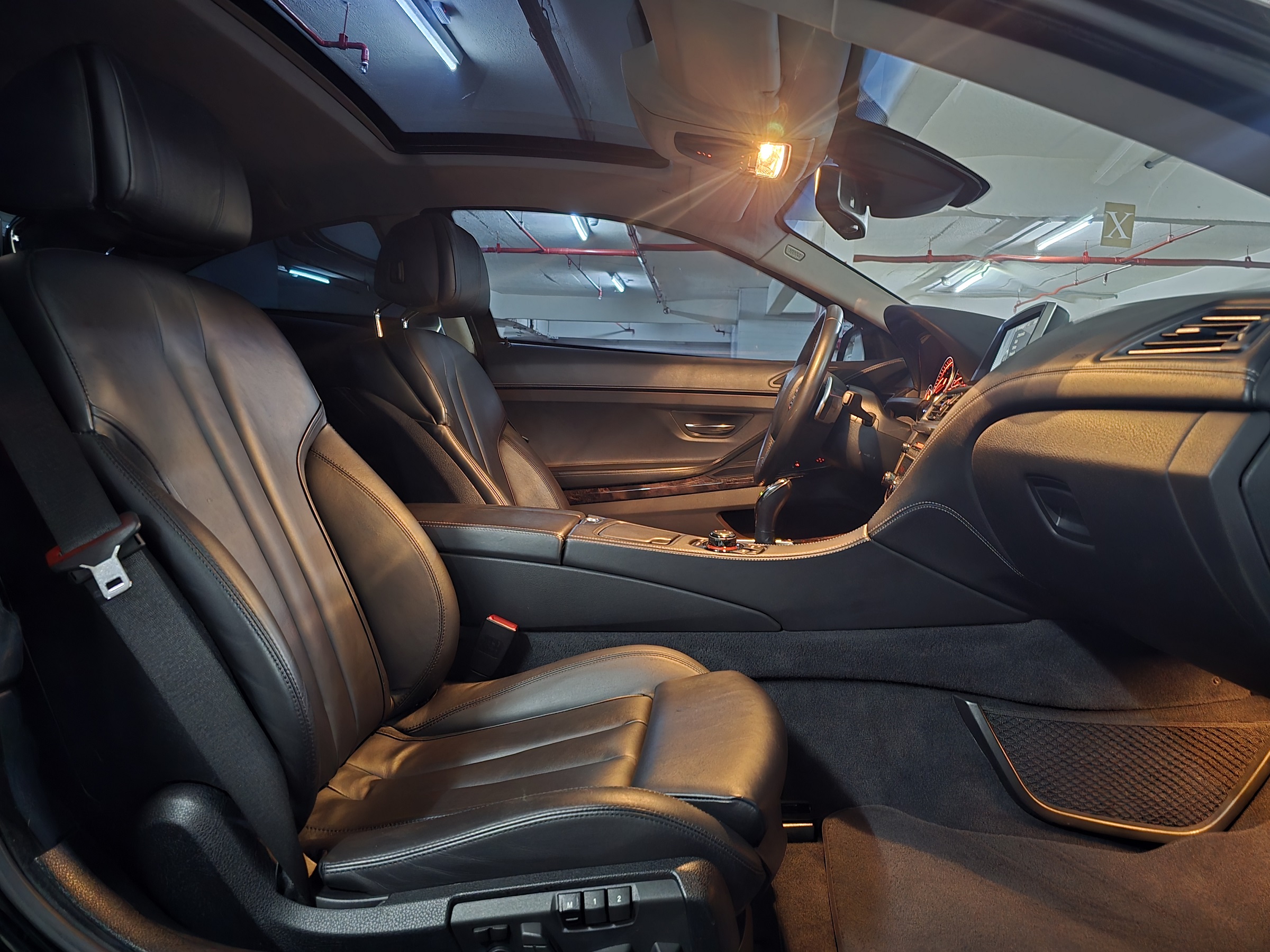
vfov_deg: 58.9
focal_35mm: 23
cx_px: 635
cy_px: 476
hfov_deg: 73.9
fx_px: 844
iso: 2000
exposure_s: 1/15
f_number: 1.7
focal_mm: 6.3
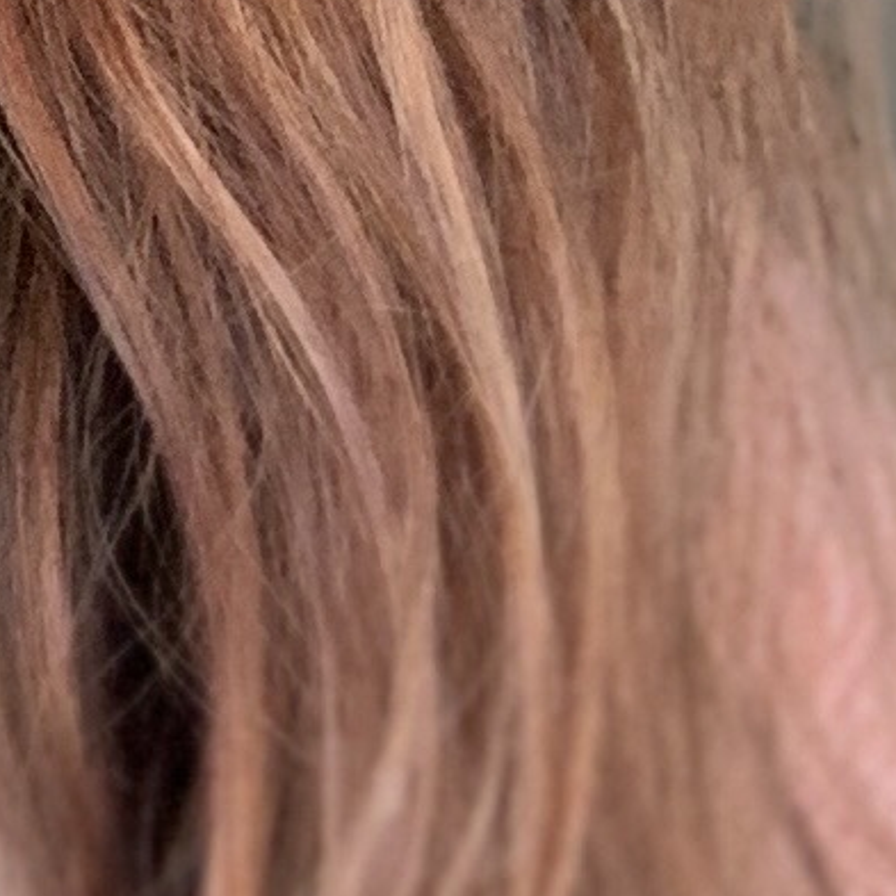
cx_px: -636
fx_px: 6501
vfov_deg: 7.4
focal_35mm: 222
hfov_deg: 7.7
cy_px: -1220
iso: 125
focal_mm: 2.87
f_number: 2.2
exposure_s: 1/60
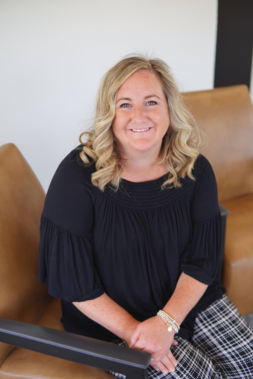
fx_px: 474
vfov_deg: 43.6
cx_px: 126
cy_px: 190
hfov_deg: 29.9
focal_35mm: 45
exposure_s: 1/160
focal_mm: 30
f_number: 2
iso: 125
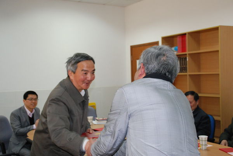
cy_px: 78
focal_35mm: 48
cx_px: 116
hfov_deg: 41.1
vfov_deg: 28.1
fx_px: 311
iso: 1250
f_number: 5.6
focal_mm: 32
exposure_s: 1/60
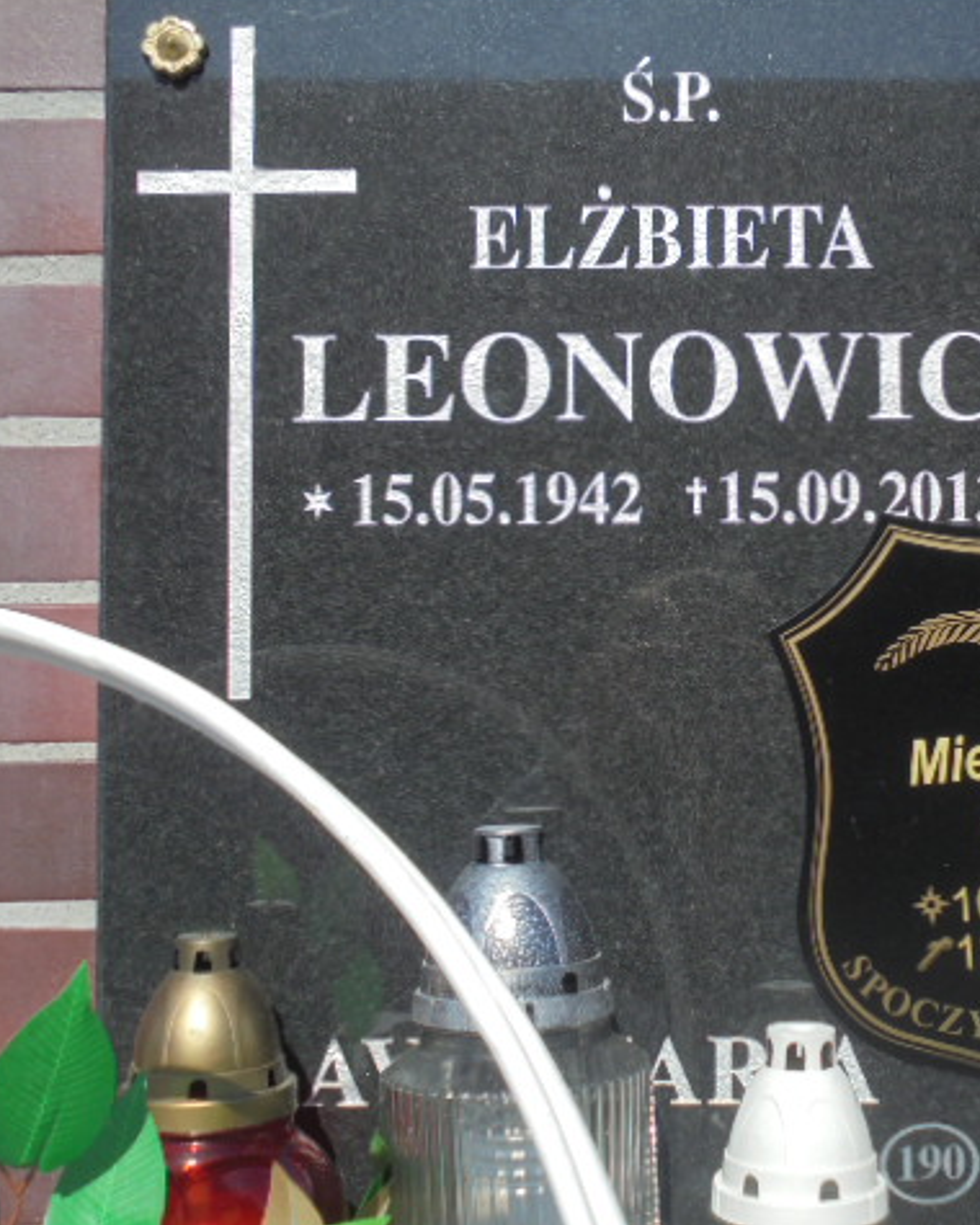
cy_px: 609
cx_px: 712
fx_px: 1813
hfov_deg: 29.9
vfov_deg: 37.3
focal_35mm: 50
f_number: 4.2
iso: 100
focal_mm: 6.9
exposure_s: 1/640
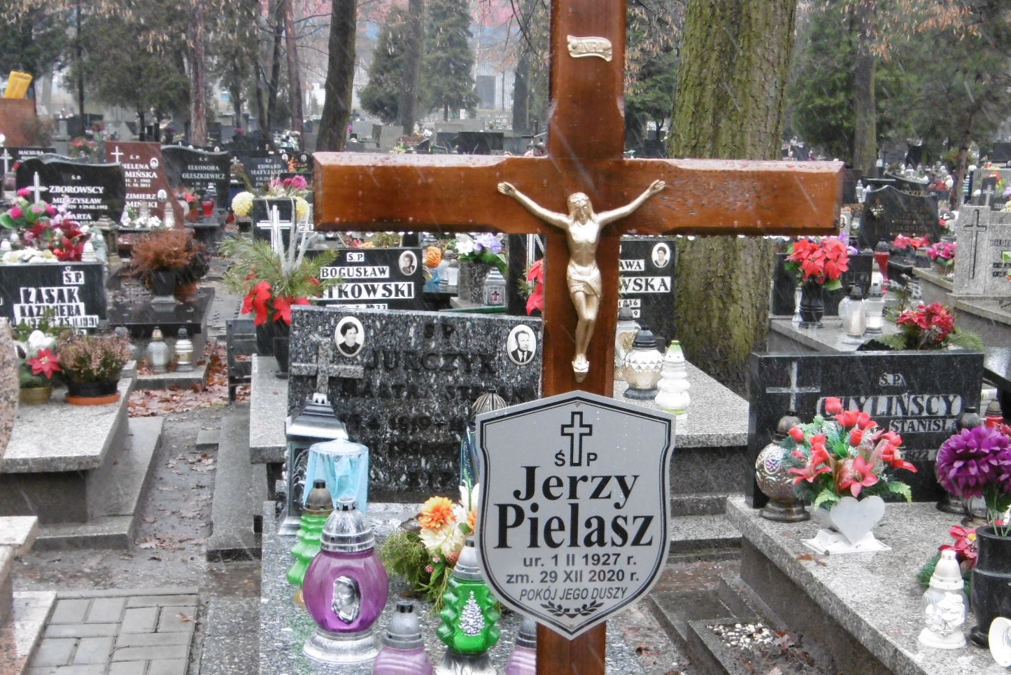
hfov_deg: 35.6
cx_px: 574
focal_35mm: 56
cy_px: 425
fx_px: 1573
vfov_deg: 24.1
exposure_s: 1/60
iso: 250
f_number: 3.7
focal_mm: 6.8
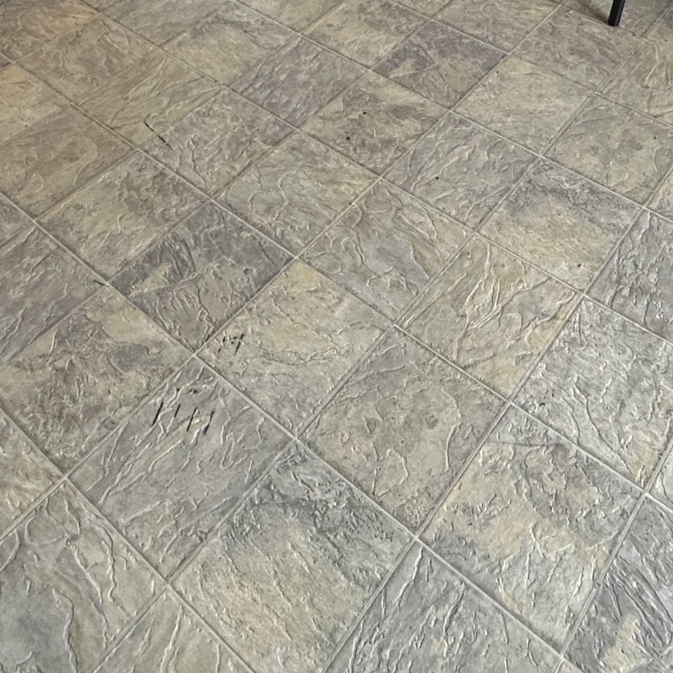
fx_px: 946
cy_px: -165
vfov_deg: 31.6
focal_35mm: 43
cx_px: 475
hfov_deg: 38.5
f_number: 2.2
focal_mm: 2.22
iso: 200
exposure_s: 1/99
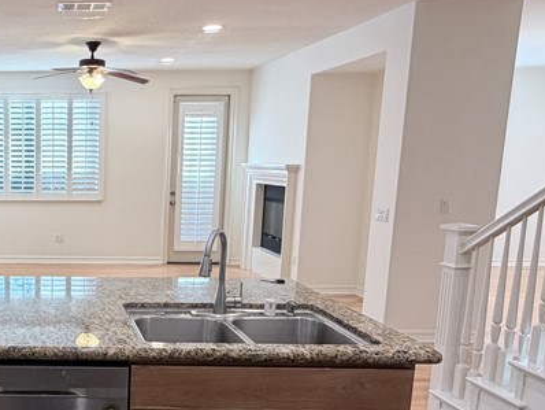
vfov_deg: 39.5
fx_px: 567
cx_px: 27
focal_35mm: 36
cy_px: 245
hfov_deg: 45.2
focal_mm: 2.22
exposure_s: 1/120
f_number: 2.2
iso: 200
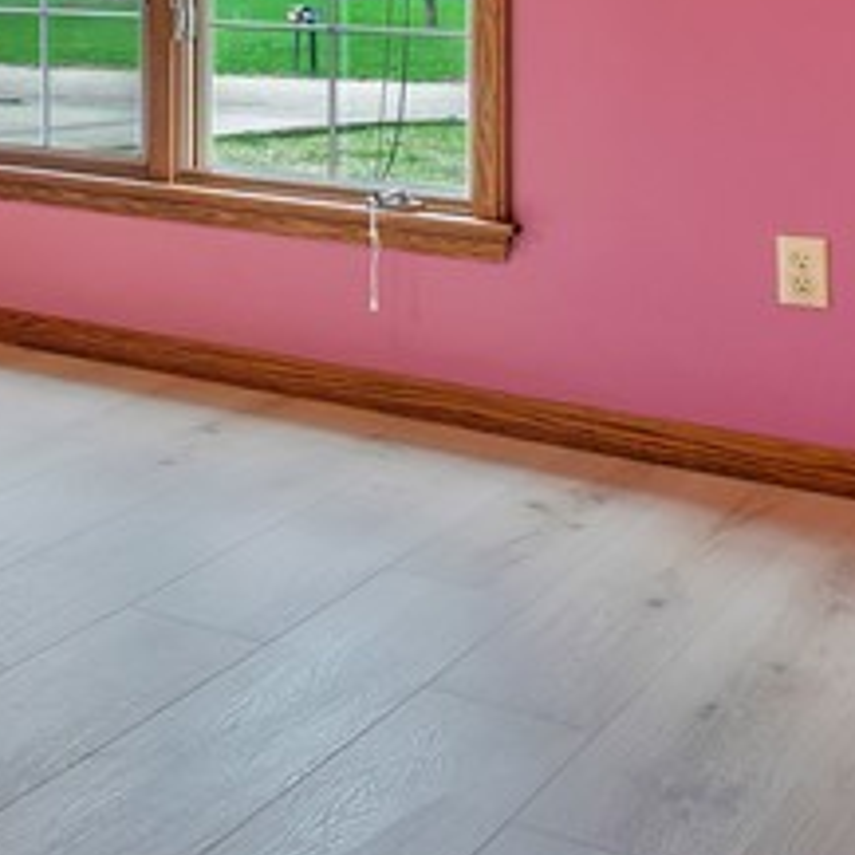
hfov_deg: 20.2
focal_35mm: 68
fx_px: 1900
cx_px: -571
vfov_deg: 23.6
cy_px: -118
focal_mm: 16
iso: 400
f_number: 4
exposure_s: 1/80
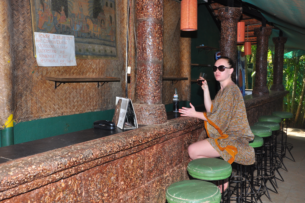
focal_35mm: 36
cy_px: 102
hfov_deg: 53.2
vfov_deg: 36.8
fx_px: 305
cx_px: 152
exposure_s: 1/125
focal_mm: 24
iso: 320
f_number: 7.1
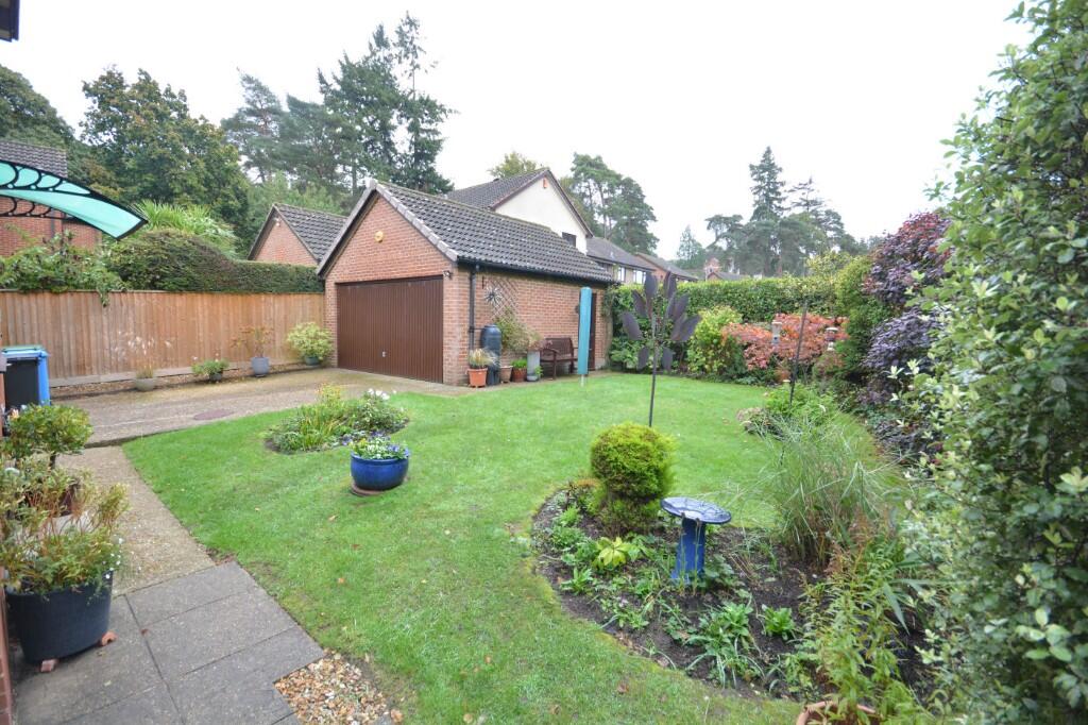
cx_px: 544
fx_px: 453
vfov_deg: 77.3
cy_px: 362
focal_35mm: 15
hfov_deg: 100.4
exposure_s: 1/60
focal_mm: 10
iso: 400
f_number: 8
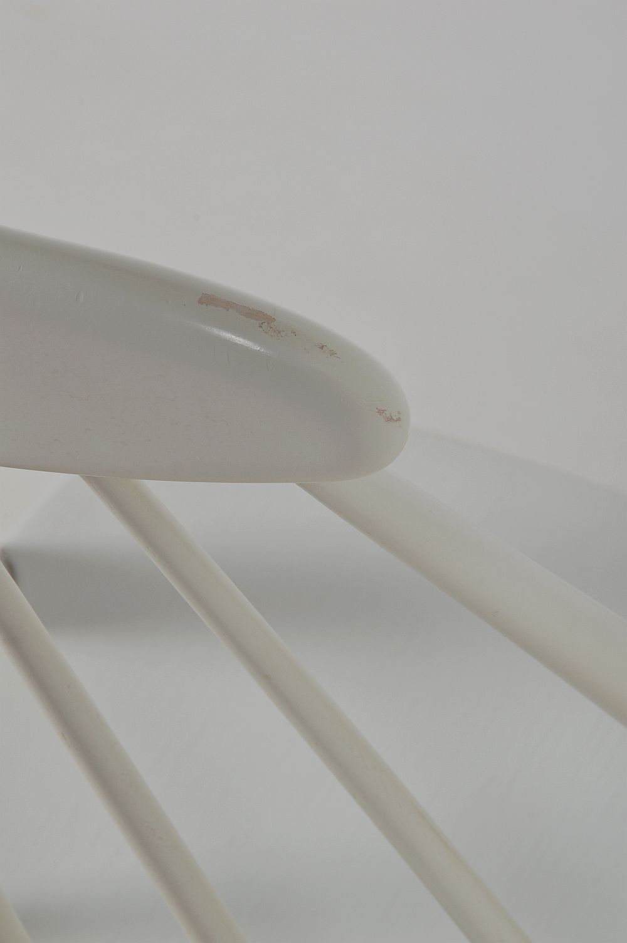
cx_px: 314
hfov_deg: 7.6
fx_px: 4711
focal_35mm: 180
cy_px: 472
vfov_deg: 11.4
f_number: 22
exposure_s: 1/125
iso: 100
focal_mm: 120
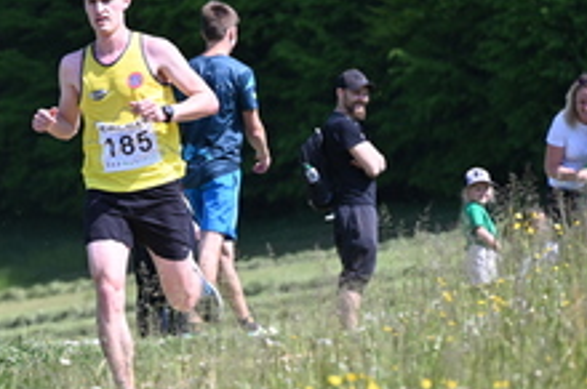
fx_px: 6675
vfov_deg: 3.3
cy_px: 160
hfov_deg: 5.0
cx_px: 69
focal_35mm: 410
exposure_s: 1/500
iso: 250
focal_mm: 200
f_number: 6.3
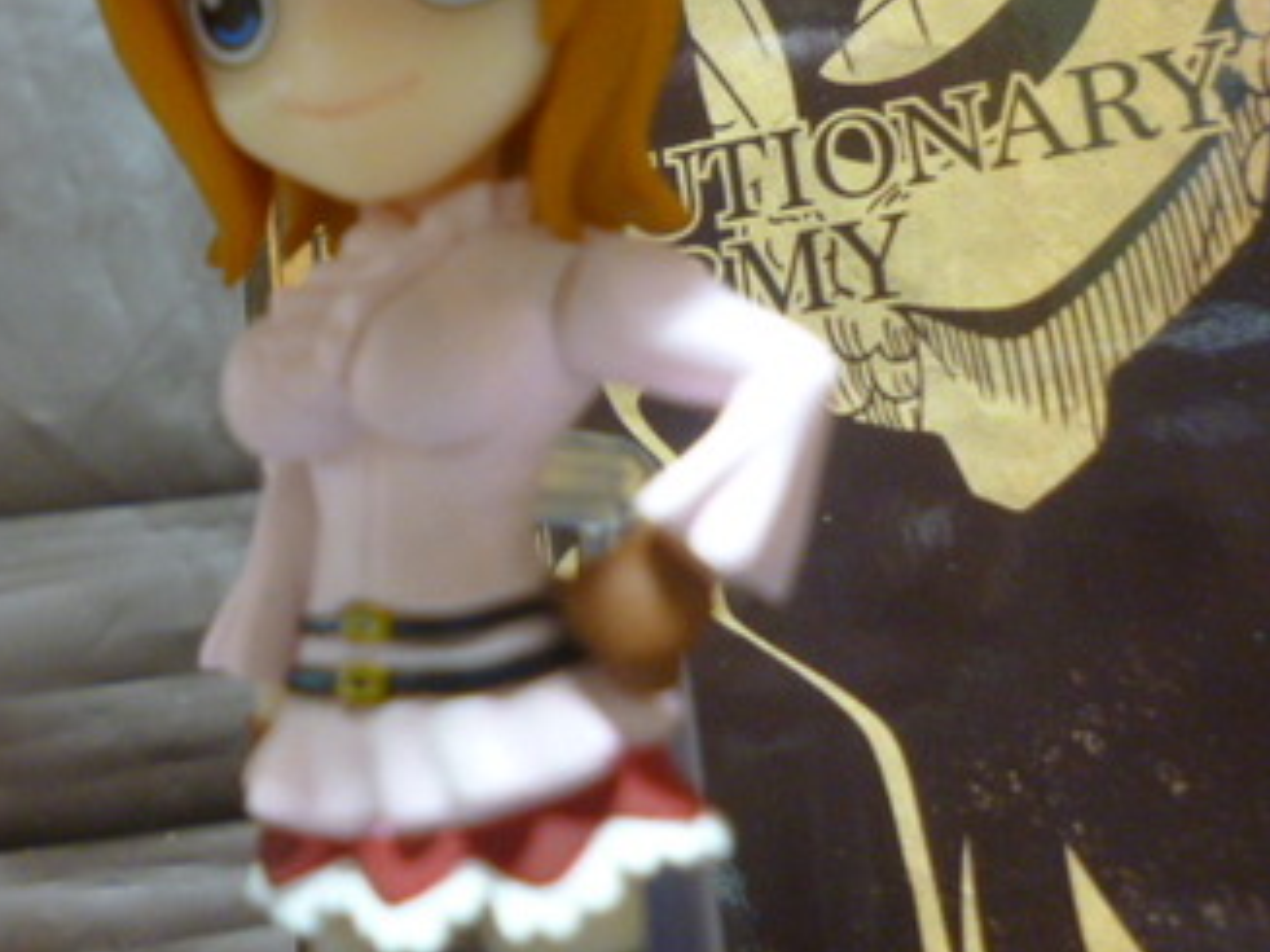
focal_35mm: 48
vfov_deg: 29.5
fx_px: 1760
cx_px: 497
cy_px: 183
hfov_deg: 39.5
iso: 400
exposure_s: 1/5
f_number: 3.1
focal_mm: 5
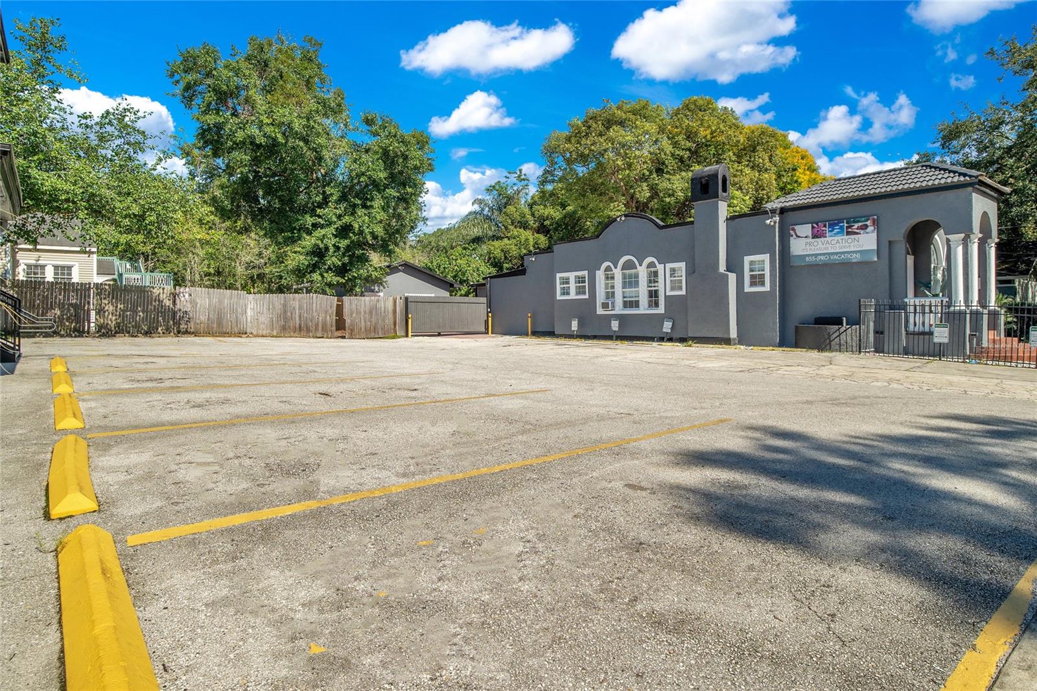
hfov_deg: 96.7
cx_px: 518
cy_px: 346
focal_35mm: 16
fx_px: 461
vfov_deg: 73.7
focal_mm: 16
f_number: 7.1
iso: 100
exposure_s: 1/100
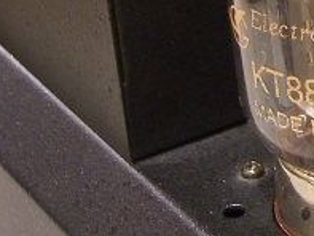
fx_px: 1679
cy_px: -27
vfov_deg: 8.0
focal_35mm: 185
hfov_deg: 10.3
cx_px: 467
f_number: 3.6
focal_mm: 11.8
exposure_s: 1/6
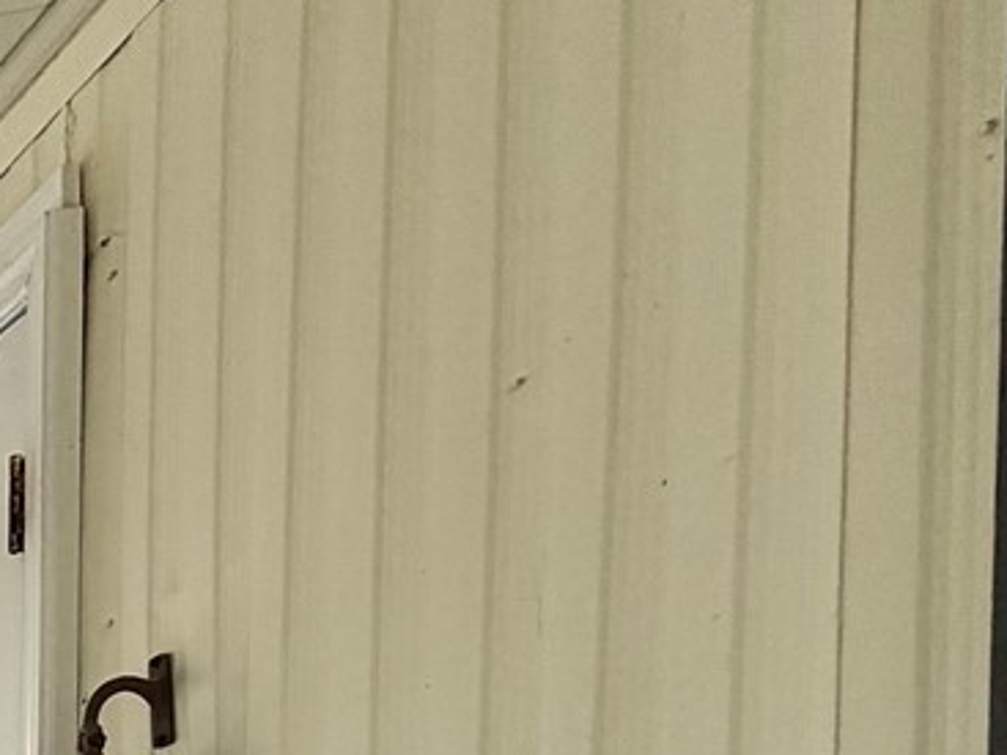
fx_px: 1774
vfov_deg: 19.3
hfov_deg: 18.2
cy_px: 1288
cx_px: -1089
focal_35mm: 61
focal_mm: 2.22
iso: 40
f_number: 2.2
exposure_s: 1/203
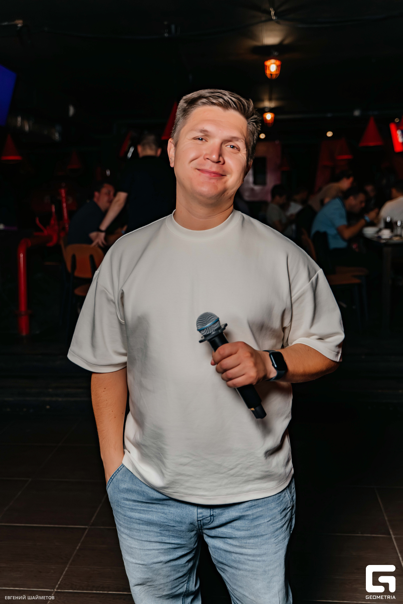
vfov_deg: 53.1
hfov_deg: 36.9
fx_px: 604
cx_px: 202
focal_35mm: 36
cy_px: 302
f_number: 2.8
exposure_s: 1/125
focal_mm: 36
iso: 640
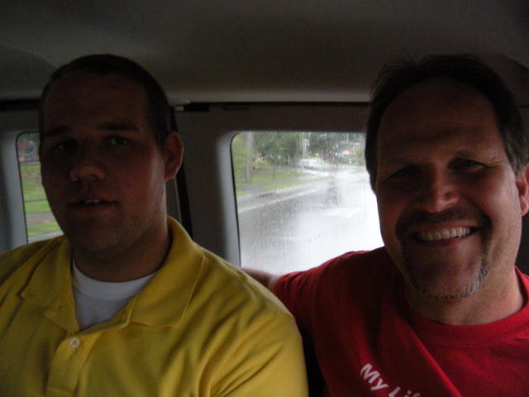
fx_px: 535
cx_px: 264
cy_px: 198
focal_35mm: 35
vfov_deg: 40.7
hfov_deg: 52.6
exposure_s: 1/52.6
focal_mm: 5.9
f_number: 3.8
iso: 358
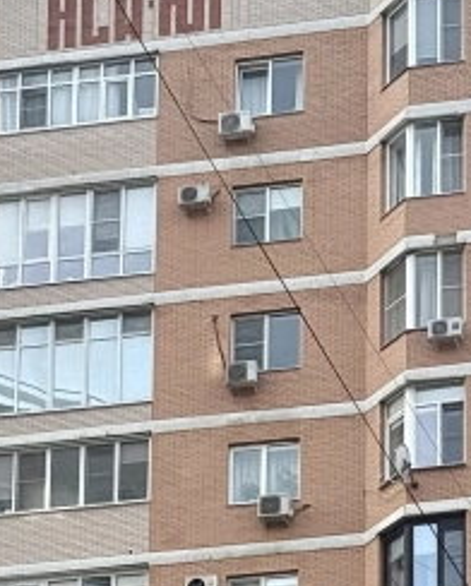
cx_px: 231
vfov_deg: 8.8
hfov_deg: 7.5
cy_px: 1129
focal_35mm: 207
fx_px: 3598
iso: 64
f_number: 1.78
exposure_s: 1/3096
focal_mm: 6.76
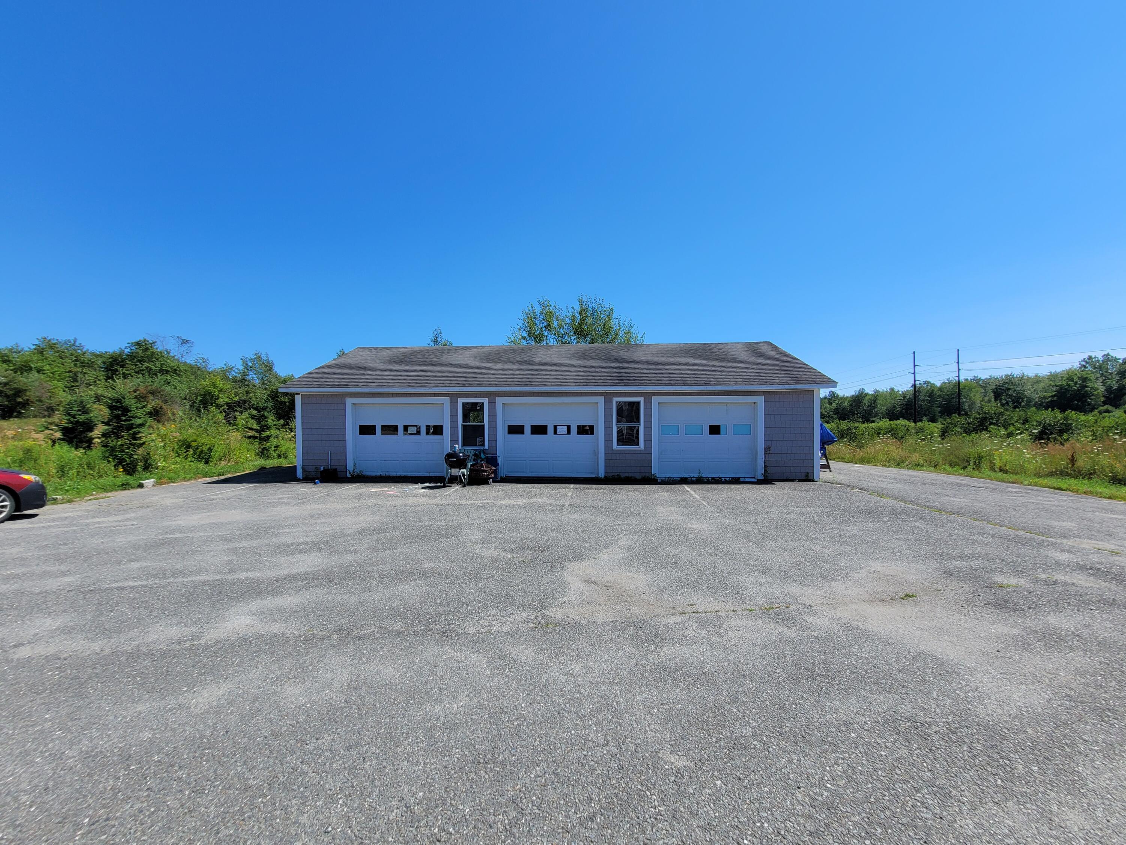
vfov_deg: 89.9
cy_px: 422
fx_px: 423
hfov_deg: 106.2
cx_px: 563
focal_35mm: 13
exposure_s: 1/2032
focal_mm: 2.2
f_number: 2.2
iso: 50
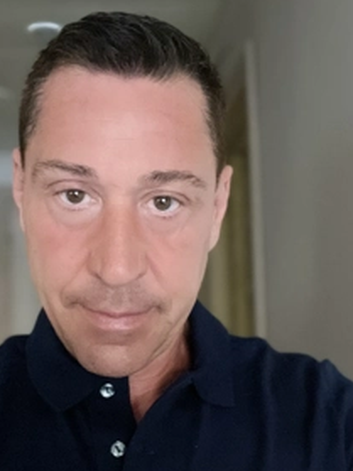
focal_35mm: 43
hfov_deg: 33.5
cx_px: 142
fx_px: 585
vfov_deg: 43.8
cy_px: 265
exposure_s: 1/15
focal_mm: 2.71
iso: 800
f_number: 2.2
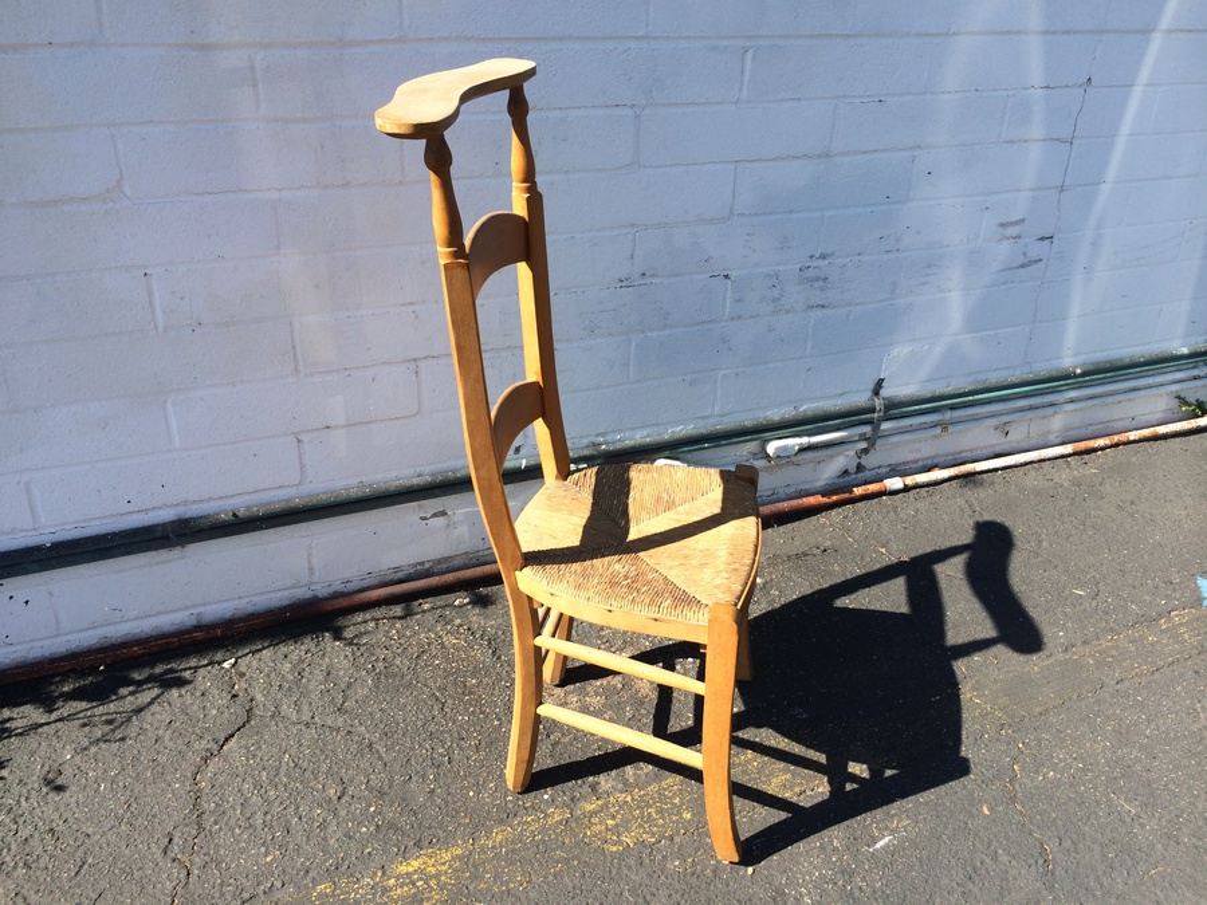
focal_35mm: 30
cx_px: 604
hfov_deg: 60.0
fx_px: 1046
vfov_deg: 46.8
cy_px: 452
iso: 32
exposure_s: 1/1080
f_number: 2.2
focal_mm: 4.12
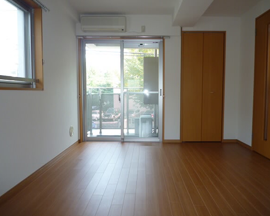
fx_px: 216
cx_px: 144
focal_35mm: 27
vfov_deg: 53.2
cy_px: 111
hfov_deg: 64.0
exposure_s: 1/40
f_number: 2.8
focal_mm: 4.4
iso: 100
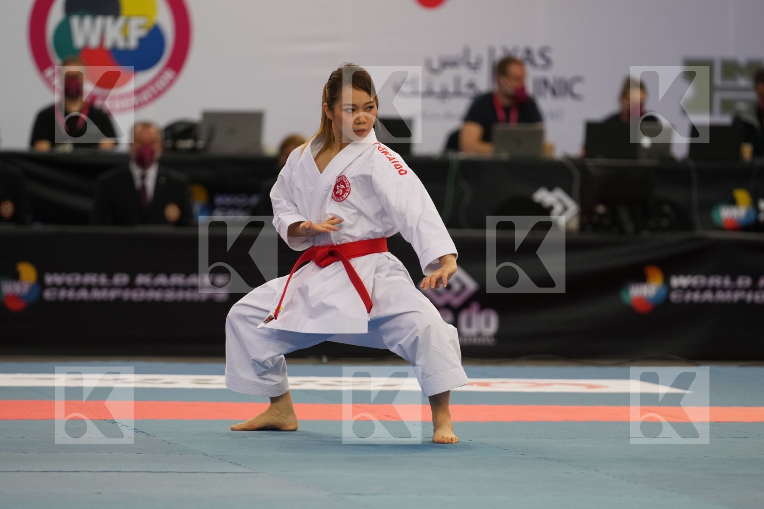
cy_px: 254
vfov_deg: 4.6
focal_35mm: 300
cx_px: 382
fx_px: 6366
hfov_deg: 6.9
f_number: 2.8
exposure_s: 1/500
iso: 1000
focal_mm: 200
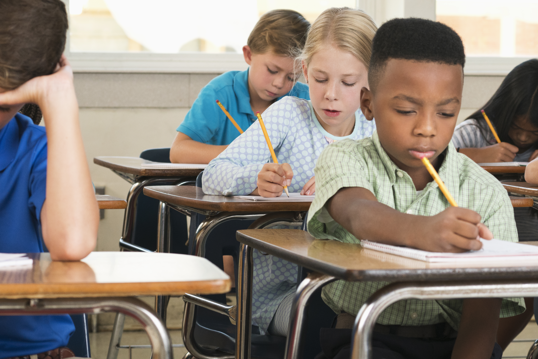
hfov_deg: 19.5
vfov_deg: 13.0
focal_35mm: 105
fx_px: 1569
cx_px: 269
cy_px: 180
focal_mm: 70
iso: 2000
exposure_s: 1/250
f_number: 6.3
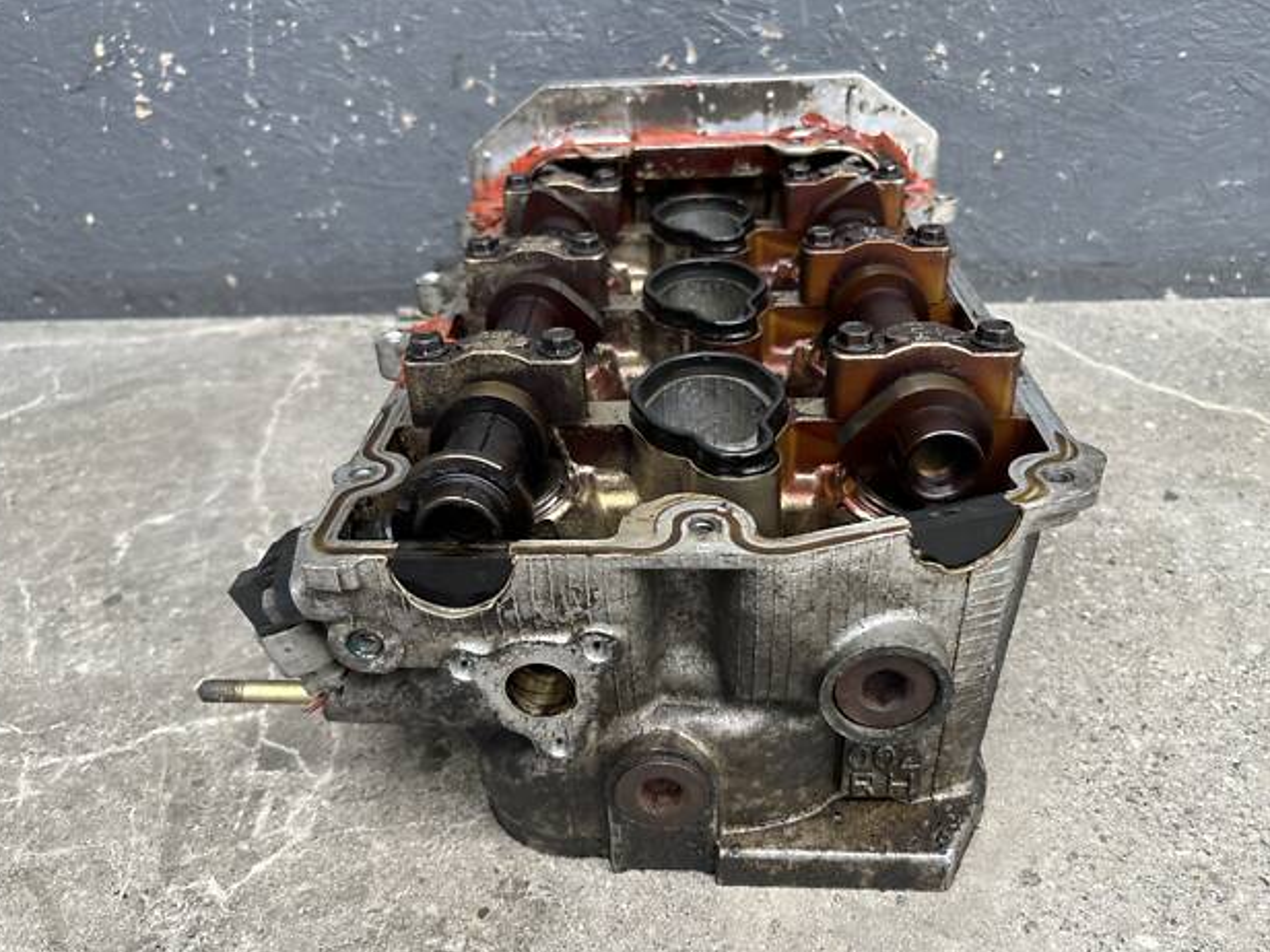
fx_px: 991
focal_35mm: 27
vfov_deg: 51.4
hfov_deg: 65.3
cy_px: 476
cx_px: 631
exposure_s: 1/254
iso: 40
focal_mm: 5.1
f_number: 1.6
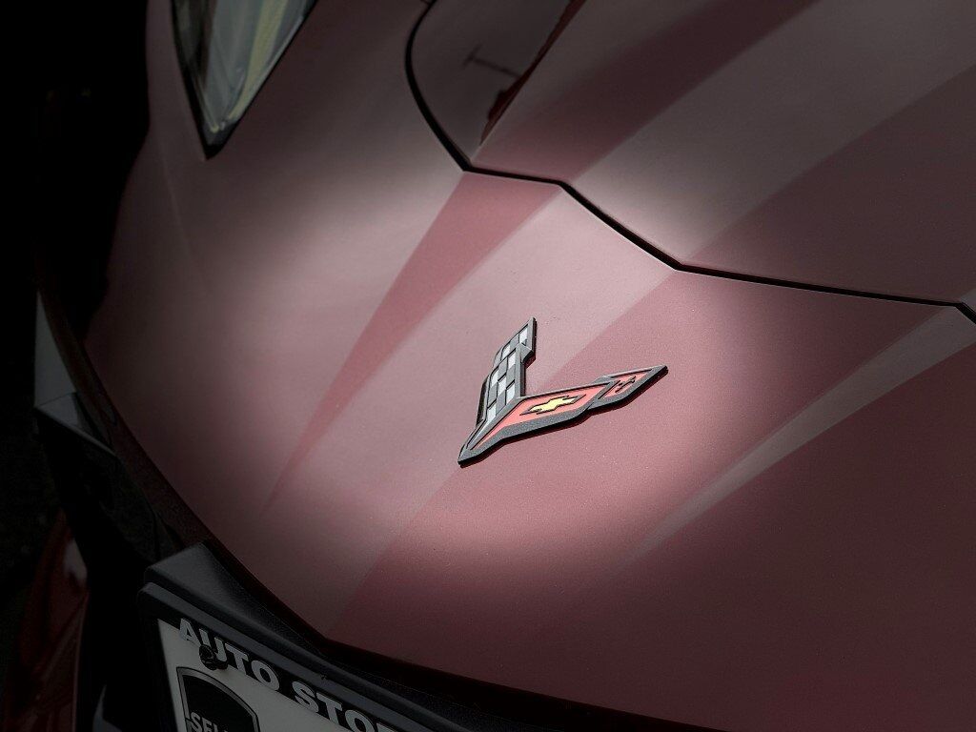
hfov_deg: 16.4
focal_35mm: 120
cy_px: 366
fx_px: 3383
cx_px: 488
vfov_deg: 12.3
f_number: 2.8
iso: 50
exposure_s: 1/227
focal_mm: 15.66
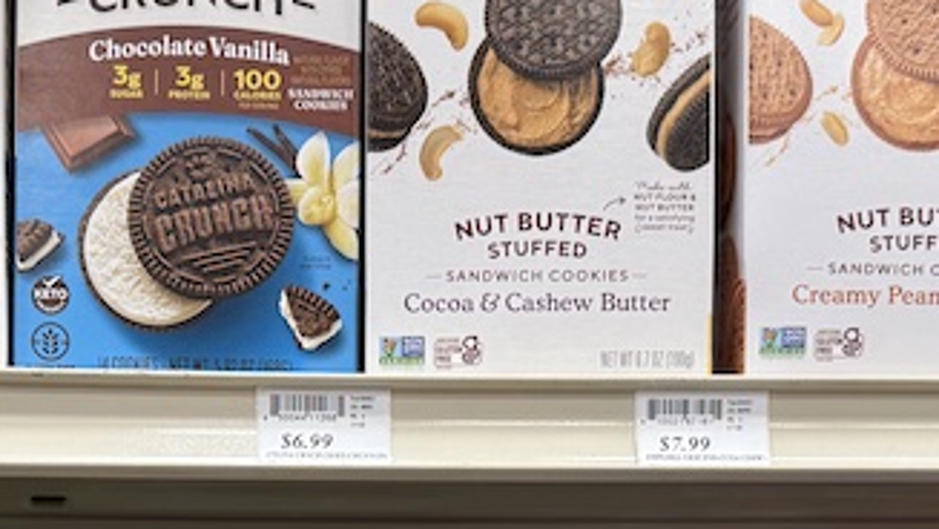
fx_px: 1793
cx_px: 333
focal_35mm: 72
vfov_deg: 15.3
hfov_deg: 29.2
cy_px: 827
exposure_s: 1/120
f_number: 1.78
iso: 200
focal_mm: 6.76
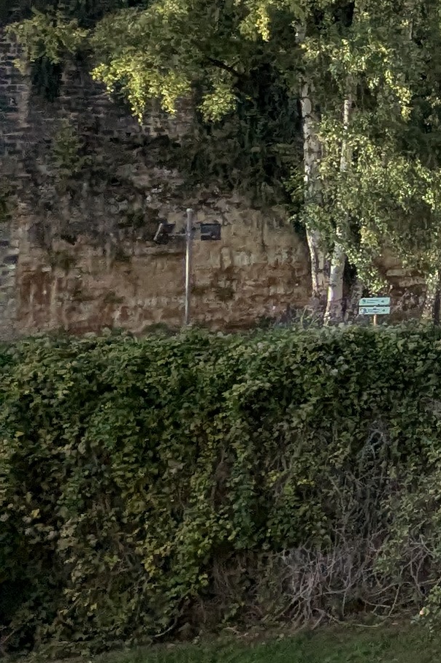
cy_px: 109
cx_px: 1121
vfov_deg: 26.4
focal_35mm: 75
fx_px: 1379
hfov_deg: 12.9
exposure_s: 1/822
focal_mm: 2.35
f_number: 2.2
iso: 54
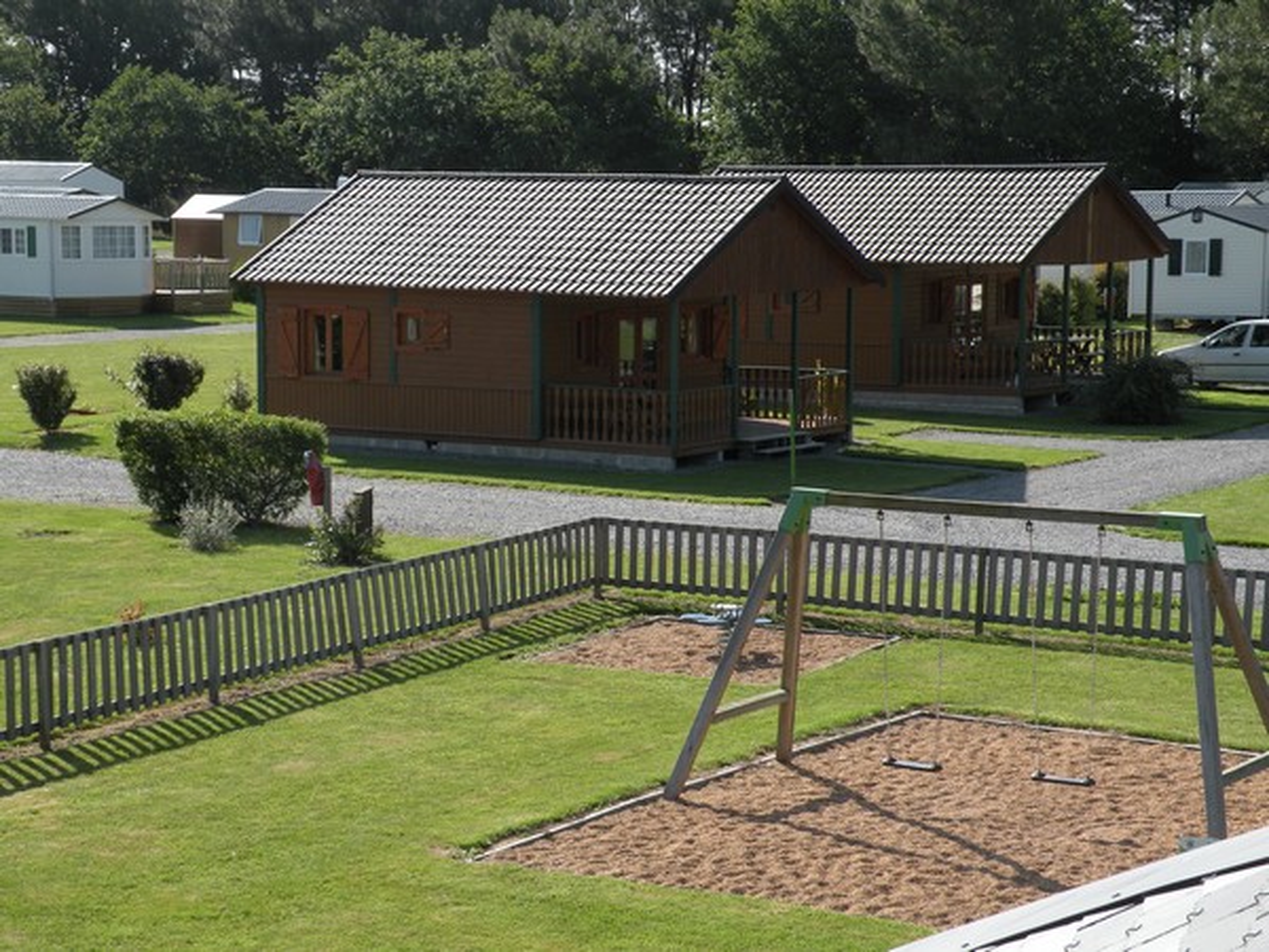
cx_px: 634
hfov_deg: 23.3
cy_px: 476
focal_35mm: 84
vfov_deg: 17.6
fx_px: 3079
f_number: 6.3
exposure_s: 1/196
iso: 64
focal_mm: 14.9
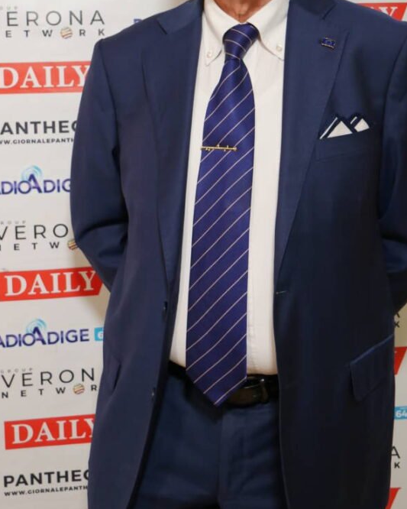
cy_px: 141
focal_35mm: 57
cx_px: 220
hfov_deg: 26.7
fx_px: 858
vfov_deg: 32.5
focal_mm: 18
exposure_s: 1/60
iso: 800
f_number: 3.9
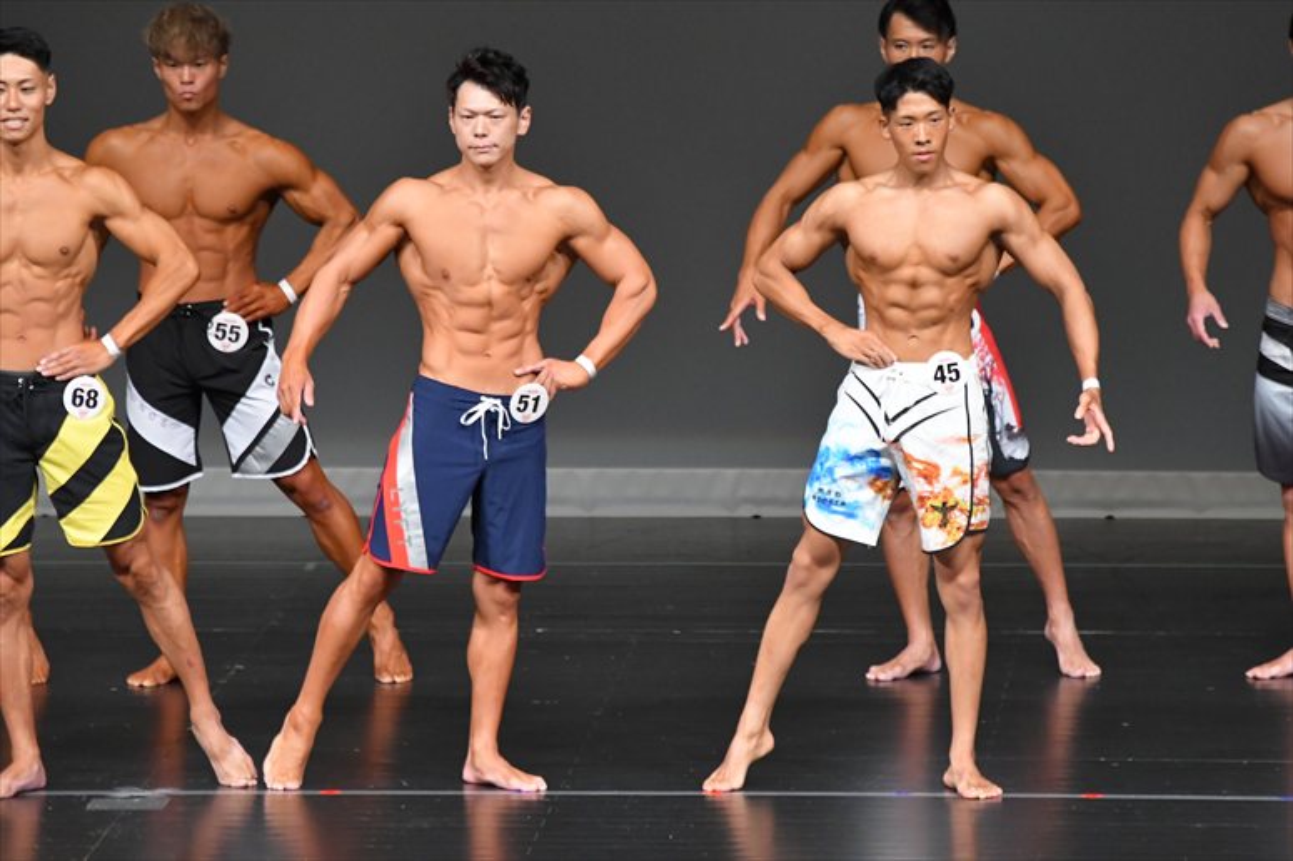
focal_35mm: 345
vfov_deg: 4.0
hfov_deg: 6.0
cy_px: 430
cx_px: 646
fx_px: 12385
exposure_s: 1/400
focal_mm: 230
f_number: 5.6
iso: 4000
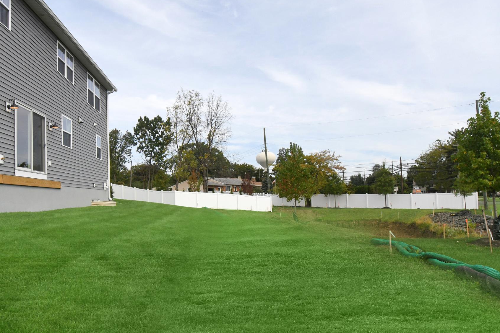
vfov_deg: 55.0
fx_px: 319
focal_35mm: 23
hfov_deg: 75.9
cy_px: 181
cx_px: 227
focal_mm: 13
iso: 1250
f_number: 10
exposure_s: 1/2000
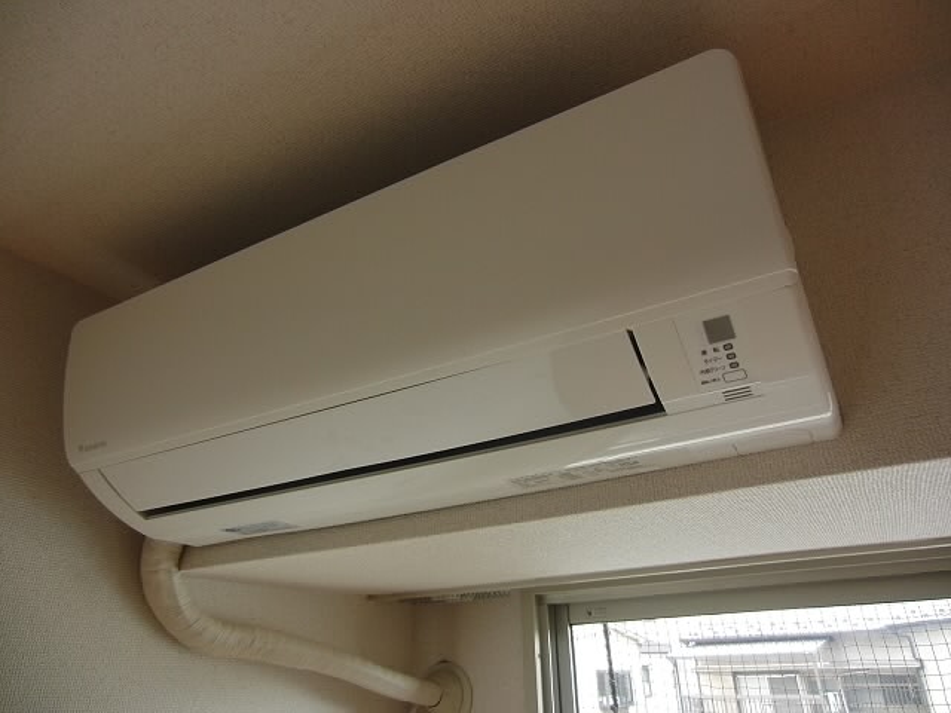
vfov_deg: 56.8
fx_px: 659
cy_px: 356
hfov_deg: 71.6
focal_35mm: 24
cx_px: 476
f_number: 3.2
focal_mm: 4.3
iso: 200
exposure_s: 1/60
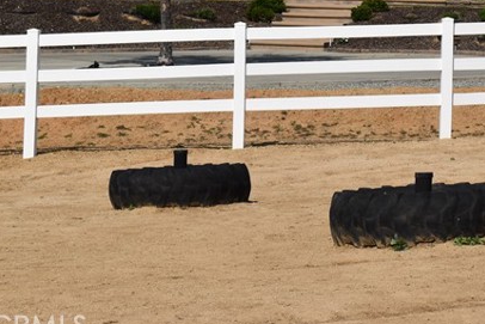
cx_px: 511
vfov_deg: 7.2
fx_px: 2547
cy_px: -65
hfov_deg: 10.8
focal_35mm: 189
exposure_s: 1/400
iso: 100
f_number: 10
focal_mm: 50
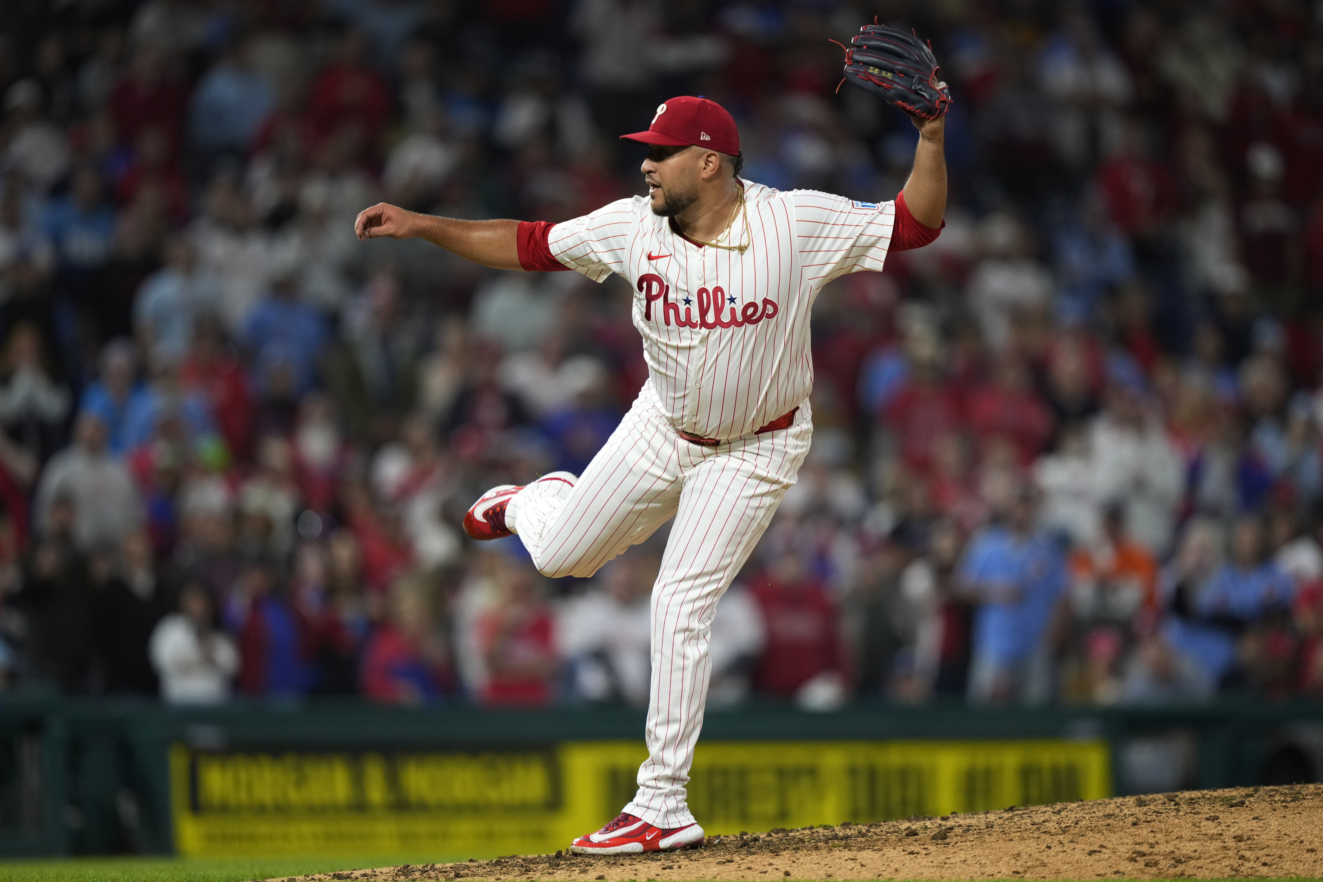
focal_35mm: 400
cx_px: 662
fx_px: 14699
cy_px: 441
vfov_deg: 3.4
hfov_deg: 5.2
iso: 2500
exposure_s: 1/2500
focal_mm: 400
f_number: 2.8
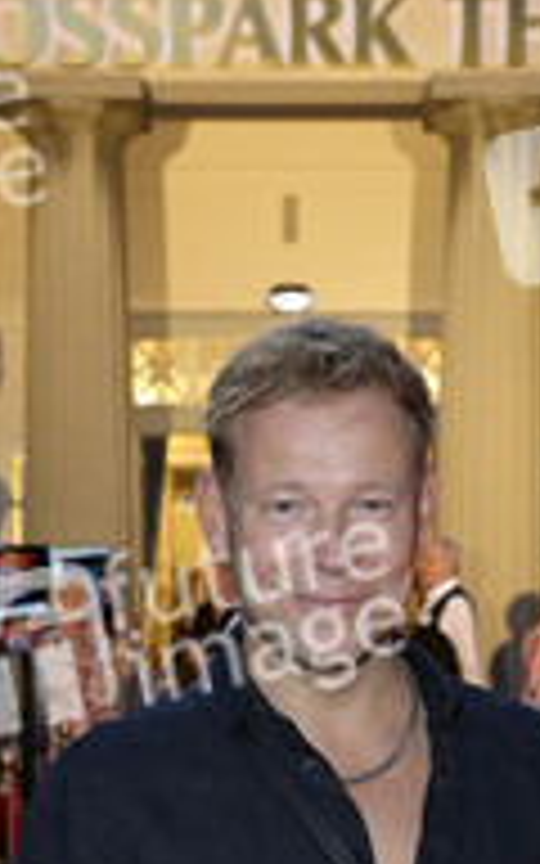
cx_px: 306
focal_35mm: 85
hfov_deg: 15.4
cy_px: 855
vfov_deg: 23.4
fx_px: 2001
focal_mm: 40
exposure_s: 1/80
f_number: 5.6
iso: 1600
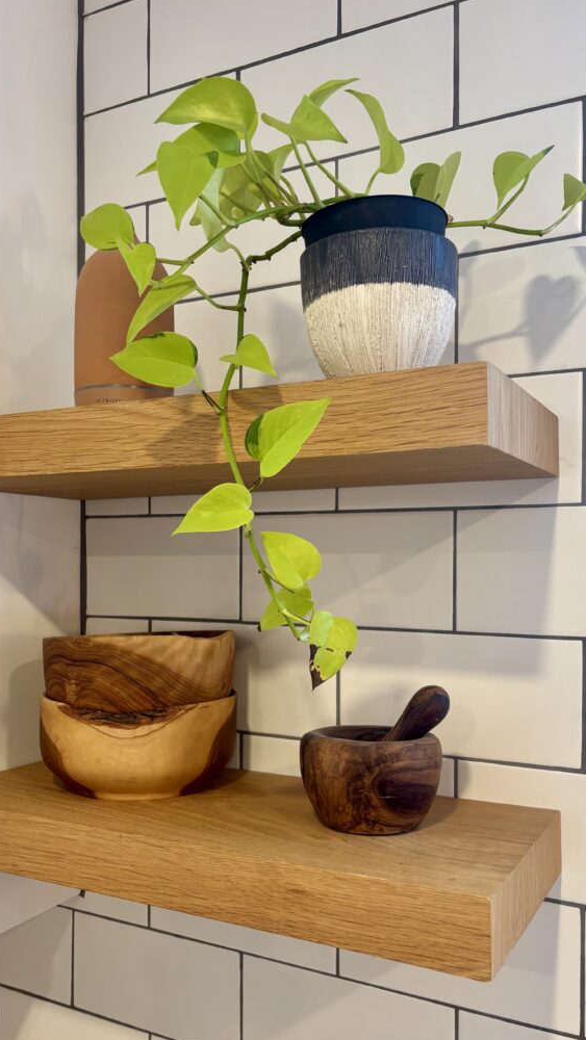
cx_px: 286
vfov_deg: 66.0
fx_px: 801
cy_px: 530
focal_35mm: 29
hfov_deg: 40.2
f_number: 1.6
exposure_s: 1/60
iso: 125
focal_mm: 5.96
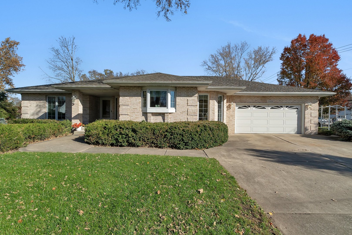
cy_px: 118
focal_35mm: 16
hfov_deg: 96.7
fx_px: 156
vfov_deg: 73.8
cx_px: 176
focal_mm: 16
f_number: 10
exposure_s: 1/1000
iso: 500
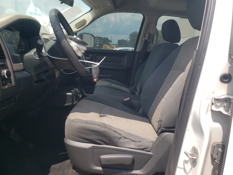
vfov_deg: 53.1
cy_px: 88
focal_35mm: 26
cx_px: 116
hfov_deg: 67.3
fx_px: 175
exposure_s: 1/1429
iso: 50
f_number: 1.5
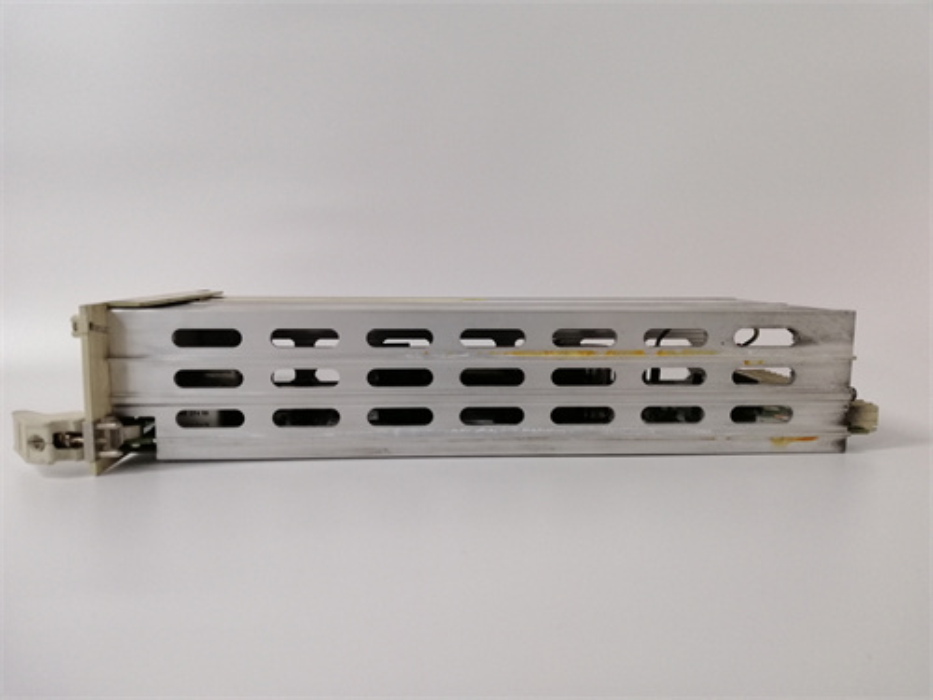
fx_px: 701
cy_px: 350
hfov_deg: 67.3
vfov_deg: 53.1
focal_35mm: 26
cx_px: 466
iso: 200
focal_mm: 3.81
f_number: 2.2
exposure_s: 1/33.3
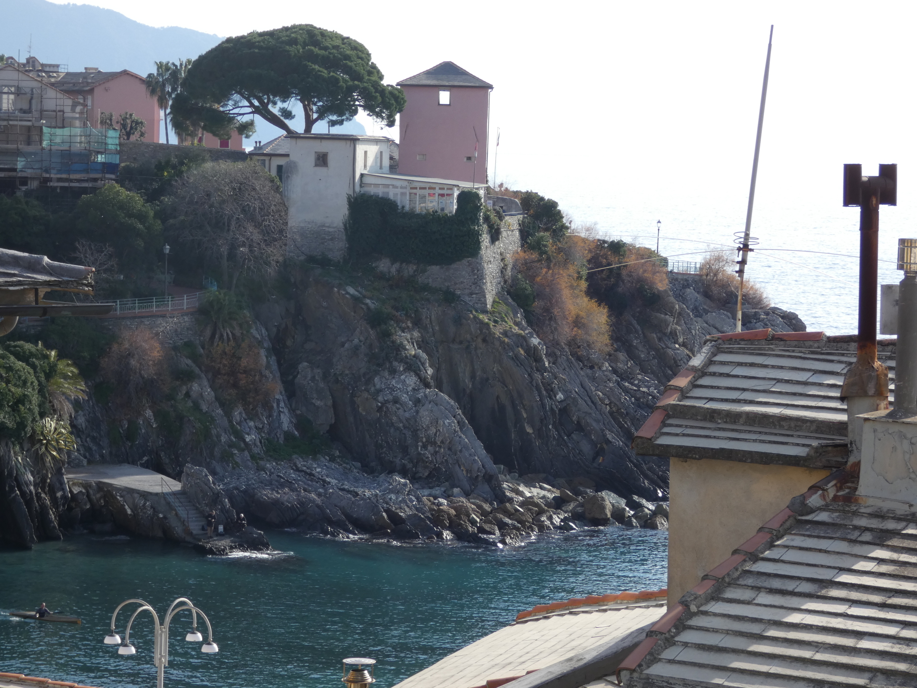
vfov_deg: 13.5
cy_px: 344
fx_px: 2914
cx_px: 458
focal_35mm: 110
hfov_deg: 17.9
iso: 80
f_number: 5
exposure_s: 1/320
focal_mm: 19.7
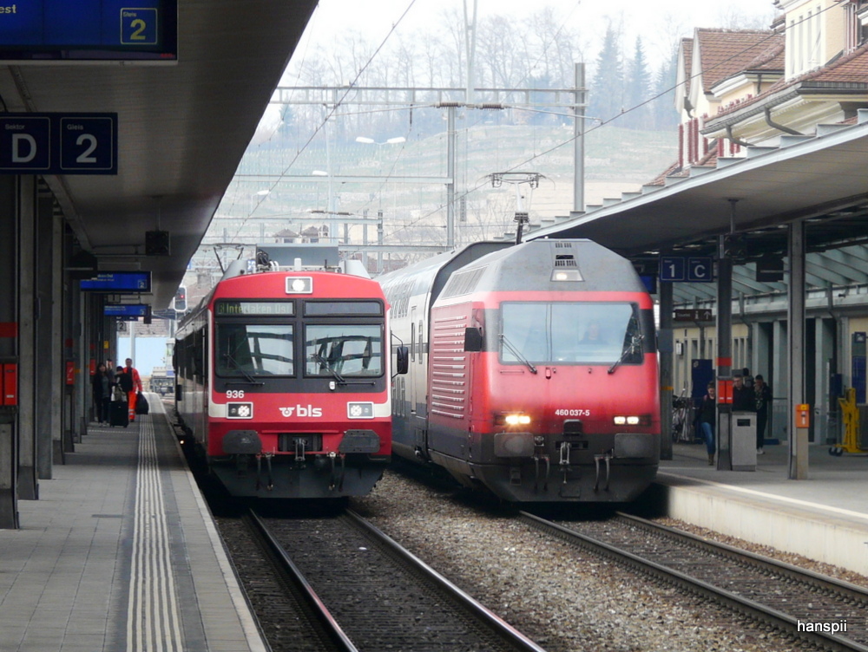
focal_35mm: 154
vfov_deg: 9.7
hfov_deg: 12.8
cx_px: 434
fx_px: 3865
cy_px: 326
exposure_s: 1/250
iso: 100
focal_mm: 25.3
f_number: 4
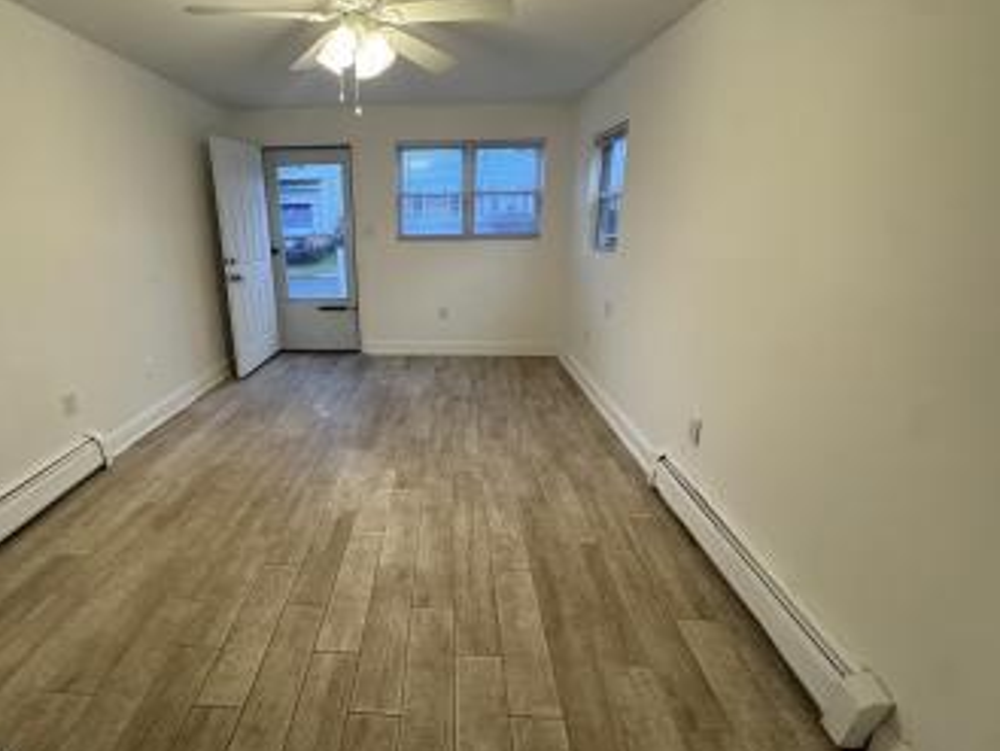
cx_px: 410
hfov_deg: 90.1
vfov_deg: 74.7
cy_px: 350
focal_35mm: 17
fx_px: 491
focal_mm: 2.22
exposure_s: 1/120
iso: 320
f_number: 2.2
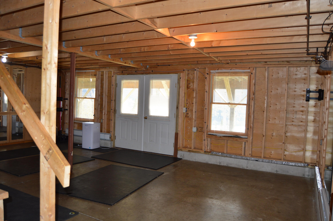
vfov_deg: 47.8
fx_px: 250
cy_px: 110
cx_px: 166
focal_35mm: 27
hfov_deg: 67.4
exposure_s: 1/80
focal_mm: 18
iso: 400
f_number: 4
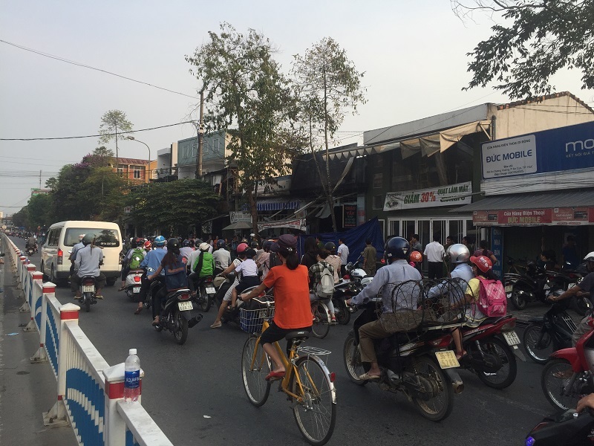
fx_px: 498
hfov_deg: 61.7
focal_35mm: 29
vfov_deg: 48.2
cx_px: 297
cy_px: 223
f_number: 2.2
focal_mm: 4.15
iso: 32
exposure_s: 1/879
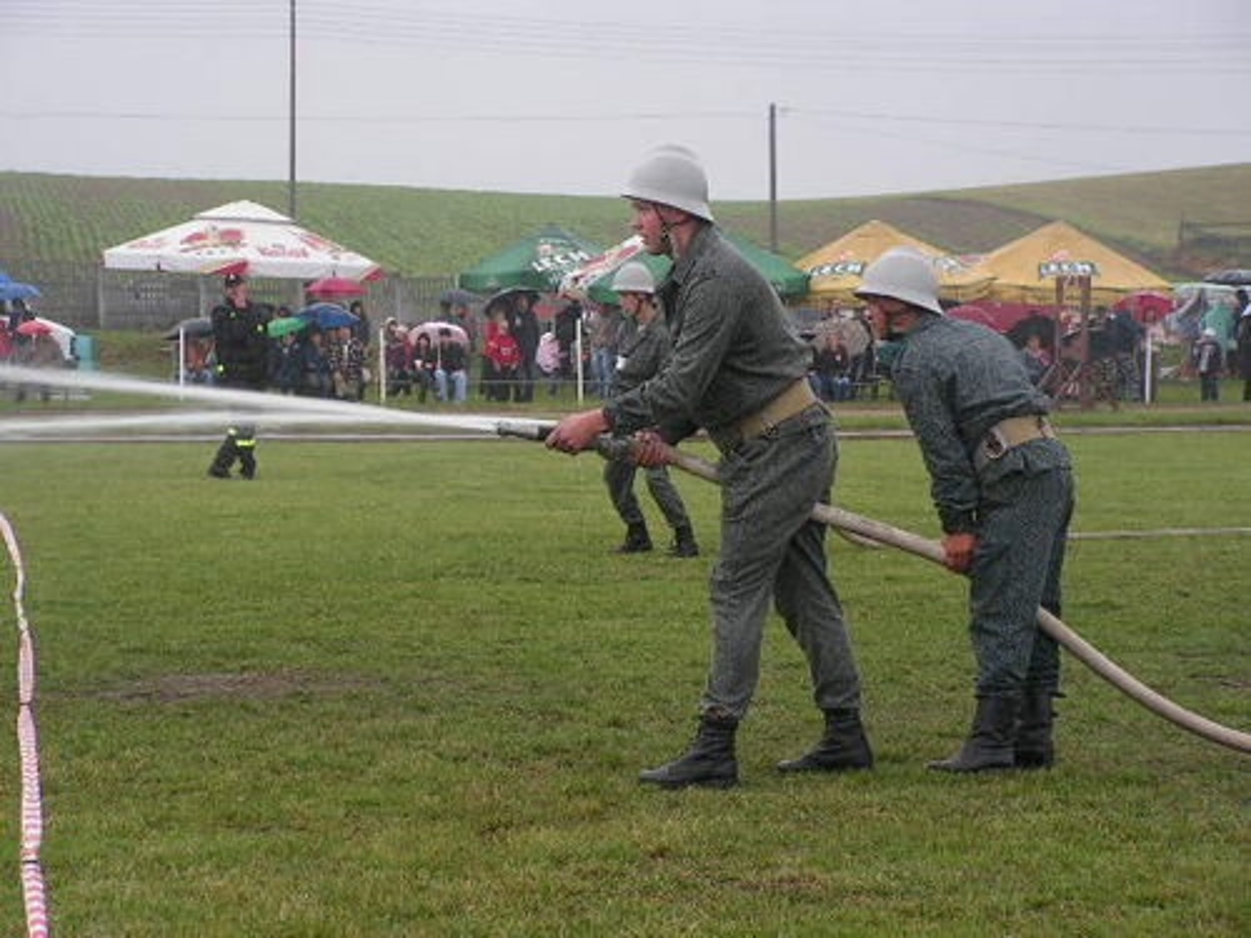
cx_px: 626
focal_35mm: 113
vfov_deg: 13.1
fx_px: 4084
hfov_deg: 17.4
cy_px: 469
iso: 80
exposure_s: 1/100
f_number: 3.4
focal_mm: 18.9
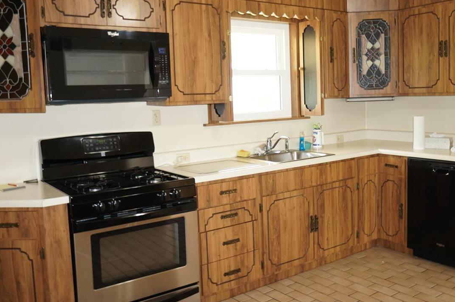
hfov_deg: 53.0
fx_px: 454
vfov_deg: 36.7
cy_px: 139
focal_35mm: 36
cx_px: 258
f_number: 2.8
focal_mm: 16
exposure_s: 1/60
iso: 640
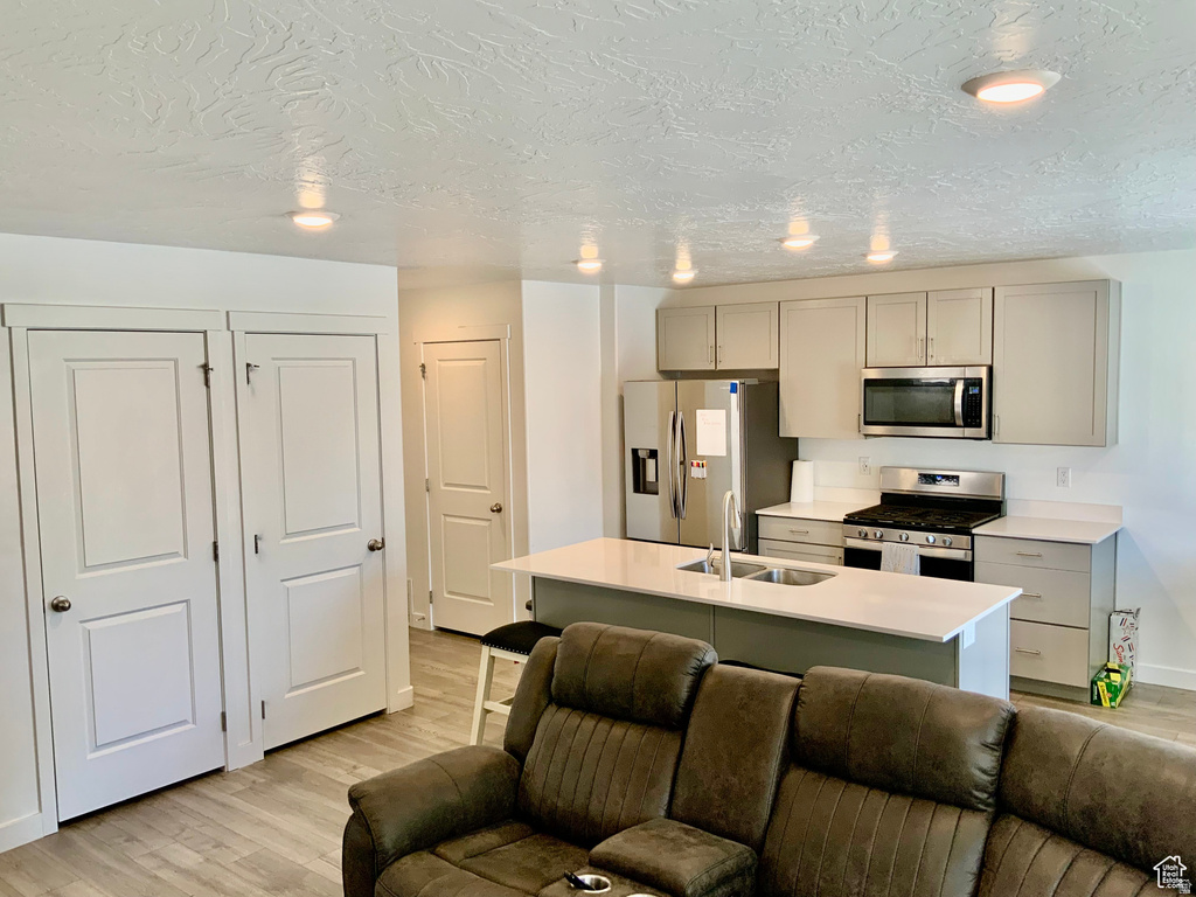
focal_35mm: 29
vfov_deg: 48.2
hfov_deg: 61.7
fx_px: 1002
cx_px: 598
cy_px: 448
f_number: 1.8
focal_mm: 3
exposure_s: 1/120
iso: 64
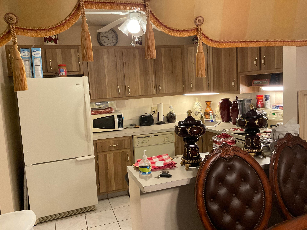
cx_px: 154
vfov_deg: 48.2
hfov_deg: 61.7
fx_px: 257
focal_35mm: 29
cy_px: 115
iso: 160
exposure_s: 1/60
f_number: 1.8
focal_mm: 3
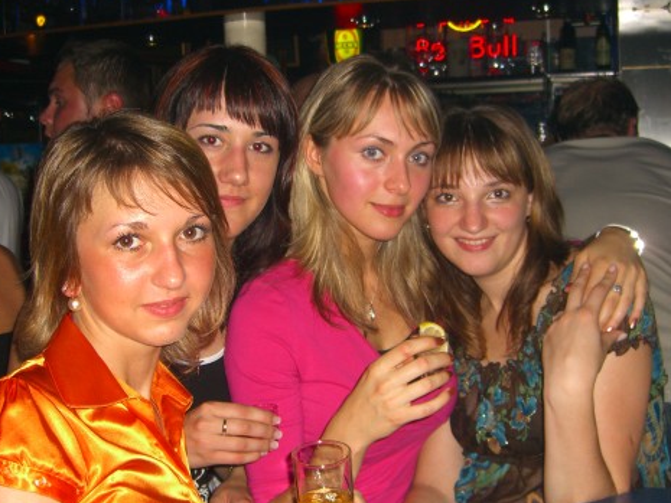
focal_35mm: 49
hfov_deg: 38.9
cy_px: 281
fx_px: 950
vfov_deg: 29.7
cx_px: 319
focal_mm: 7.9
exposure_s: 1/60
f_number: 2.8
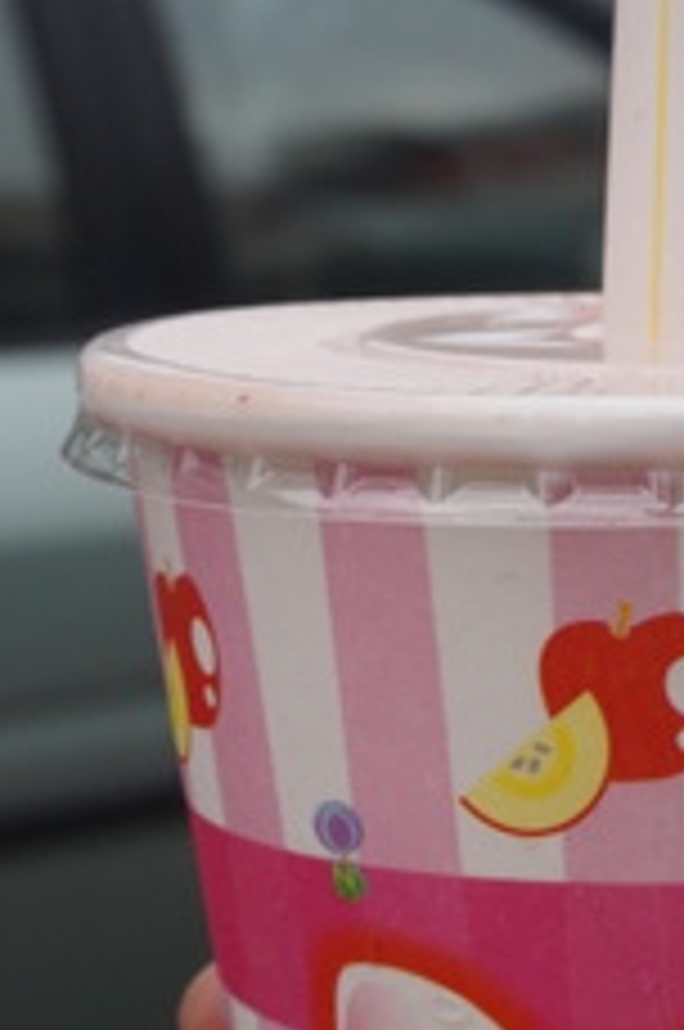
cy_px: 598
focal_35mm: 121
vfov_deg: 16.9
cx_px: 848
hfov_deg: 11.0
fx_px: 3470
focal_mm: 29
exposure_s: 1/100
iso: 200
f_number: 9
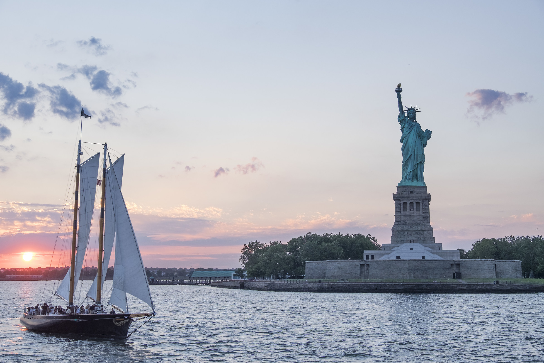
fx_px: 876
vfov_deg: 23.4
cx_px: 272
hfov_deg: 34.5
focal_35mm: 58
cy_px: 182
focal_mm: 38.9
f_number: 9
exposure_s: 1/80
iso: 400
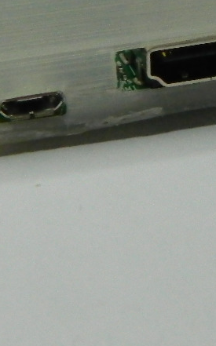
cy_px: 34
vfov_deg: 14.6
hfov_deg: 9.2
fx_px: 1340
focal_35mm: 142
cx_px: 212
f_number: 3.5
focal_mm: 7.3
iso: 110
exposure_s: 1/40
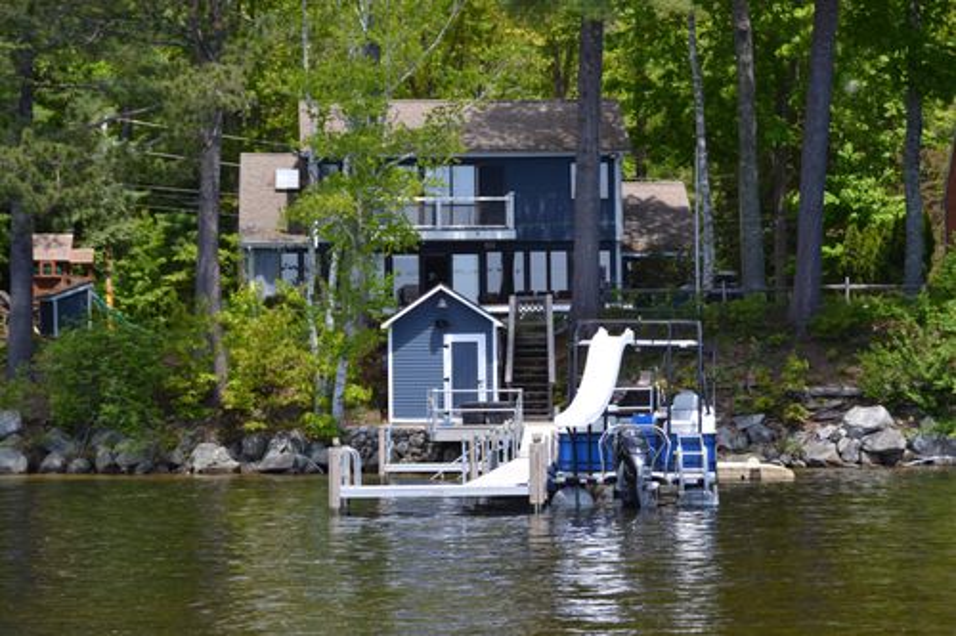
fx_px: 2588
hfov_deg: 20.9
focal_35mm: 98
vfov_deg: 14.0
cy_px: 318
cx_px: 478
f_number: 7.1
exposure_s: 1/200
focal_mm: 65
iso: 100
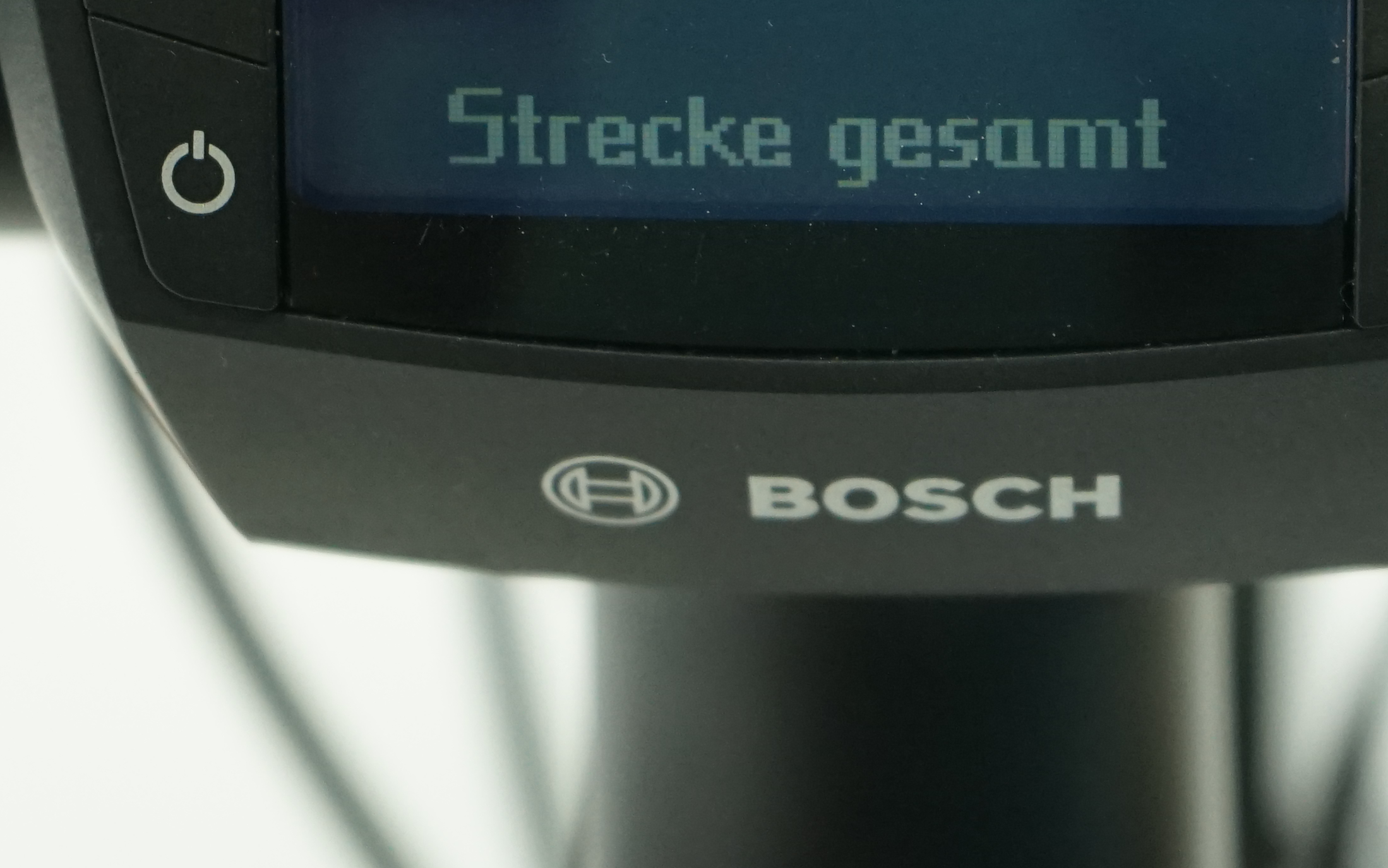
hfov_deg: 13.7
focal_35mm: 153
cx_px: 764
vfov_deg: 8.4
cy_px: -344
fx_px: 5788
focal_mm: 55
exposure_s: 1/200
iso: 2000
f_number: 5
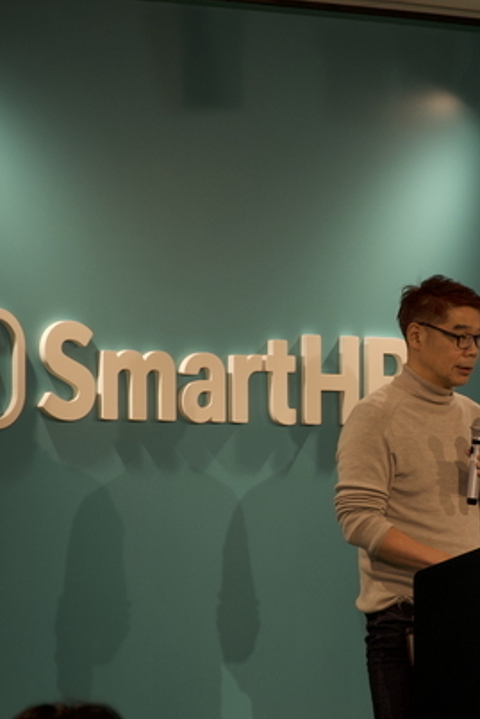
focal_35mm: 226
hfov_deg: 6.1
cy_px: 404
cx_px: 567
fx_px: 4516
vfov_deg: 9.1
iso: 320
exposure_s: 1/160
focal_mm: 76
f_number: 4
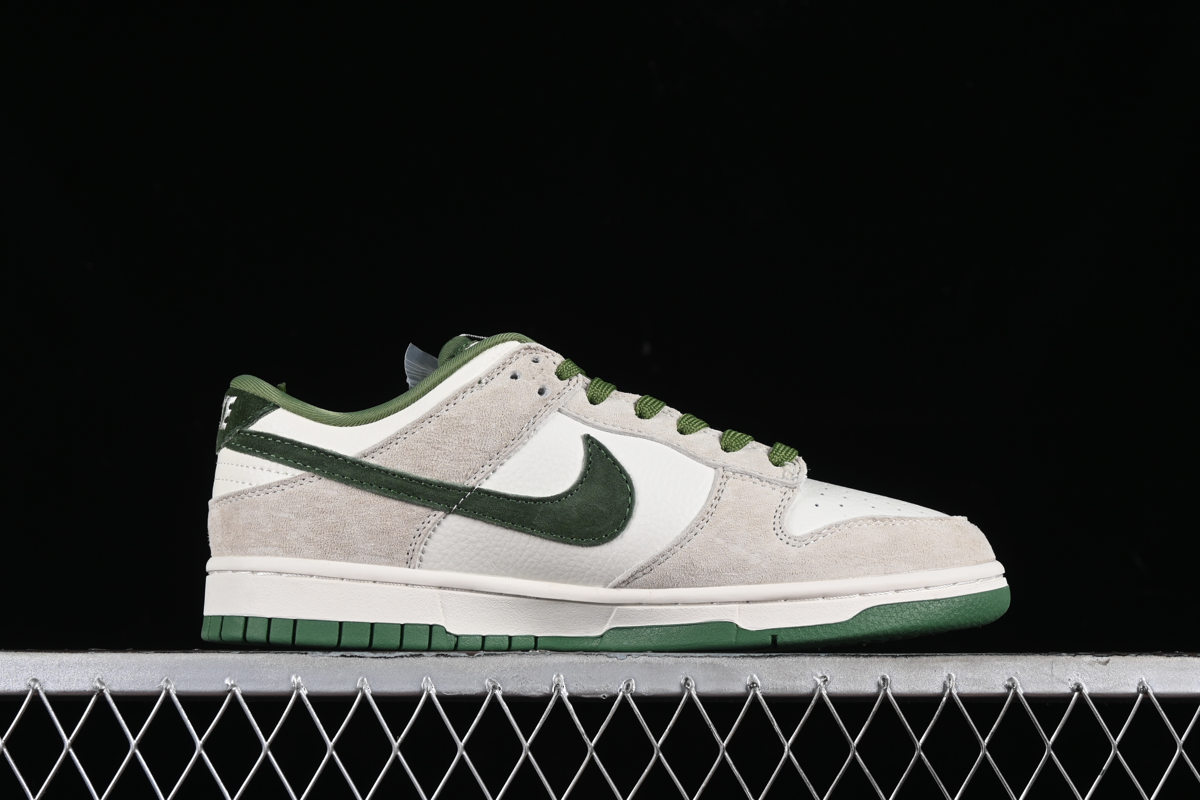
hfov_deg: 27.0
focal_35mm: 75
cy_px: 400
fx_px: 2500
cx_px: 600
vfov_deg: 18.2
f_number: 8
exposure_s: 1/80
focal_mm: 50
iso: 160
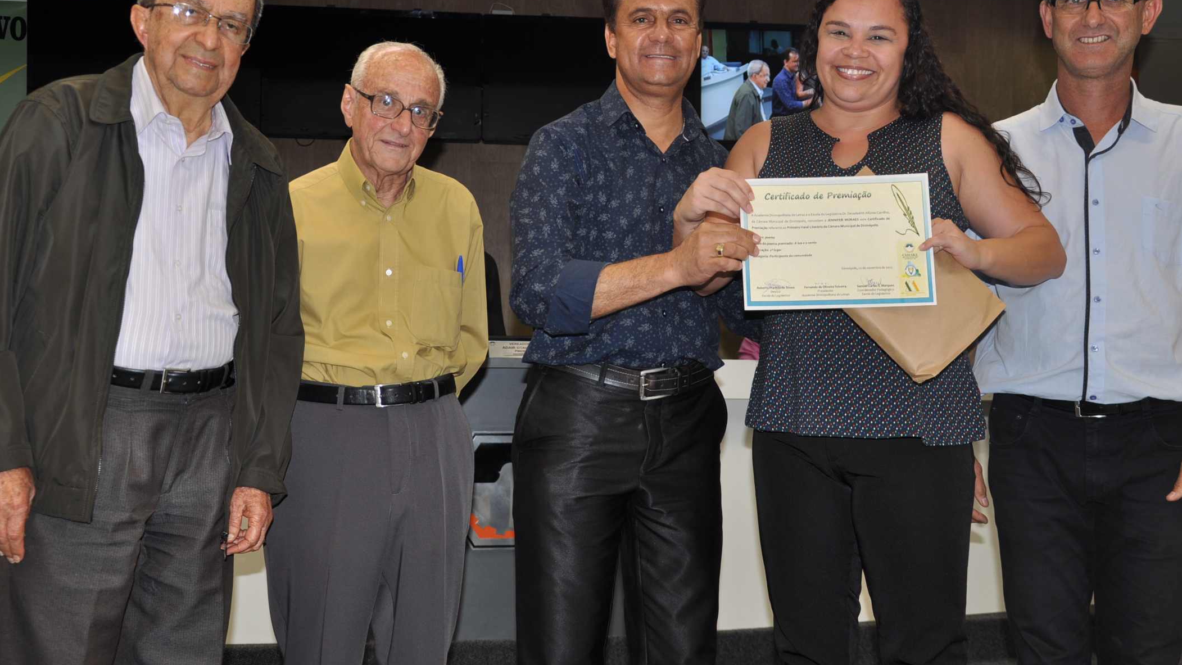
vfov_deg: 24.9
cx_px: 601
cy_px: 266
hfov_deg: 42.9
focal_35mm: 48
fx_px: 1504
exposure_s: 1/60
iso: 200
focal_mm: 30
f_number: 4.2
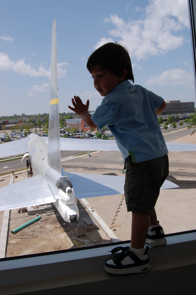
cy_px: 148
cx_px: 98
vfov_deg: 57.3
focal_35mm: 33
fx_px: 270
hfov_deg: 39.9
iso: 200
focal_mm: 22
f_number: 9
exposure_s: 1/320
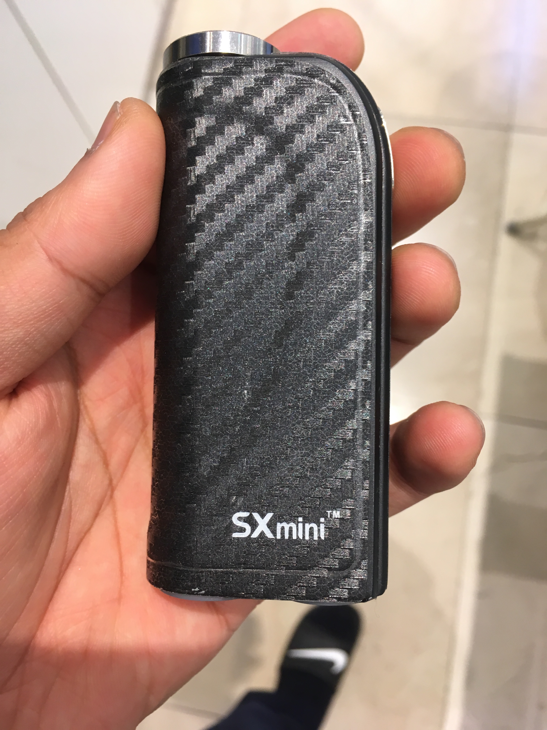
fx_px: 611
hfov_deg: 48.2
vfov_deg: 61.7
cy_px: 365
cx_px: 274
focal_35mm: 29
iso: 32
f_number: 2.2
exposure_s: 1/30
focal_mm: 4.15
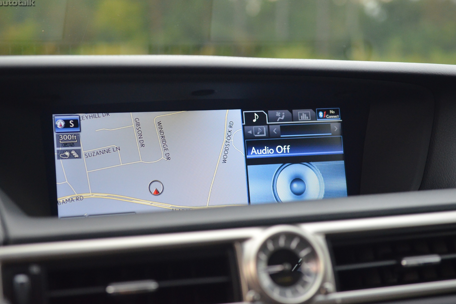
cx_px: 226
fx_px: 773
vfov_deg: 22.3
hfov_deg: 32.9
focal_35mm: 61
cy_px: 152
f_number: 2.8
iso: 1600
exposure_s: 1/500
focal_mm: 40
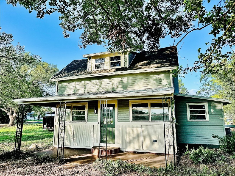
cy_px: 88
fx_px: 163
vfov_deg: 56.8
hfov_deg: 71.6
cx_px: 118
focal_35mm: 24
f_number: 1.78
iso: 80
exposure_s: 1/1562
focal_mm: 6.86
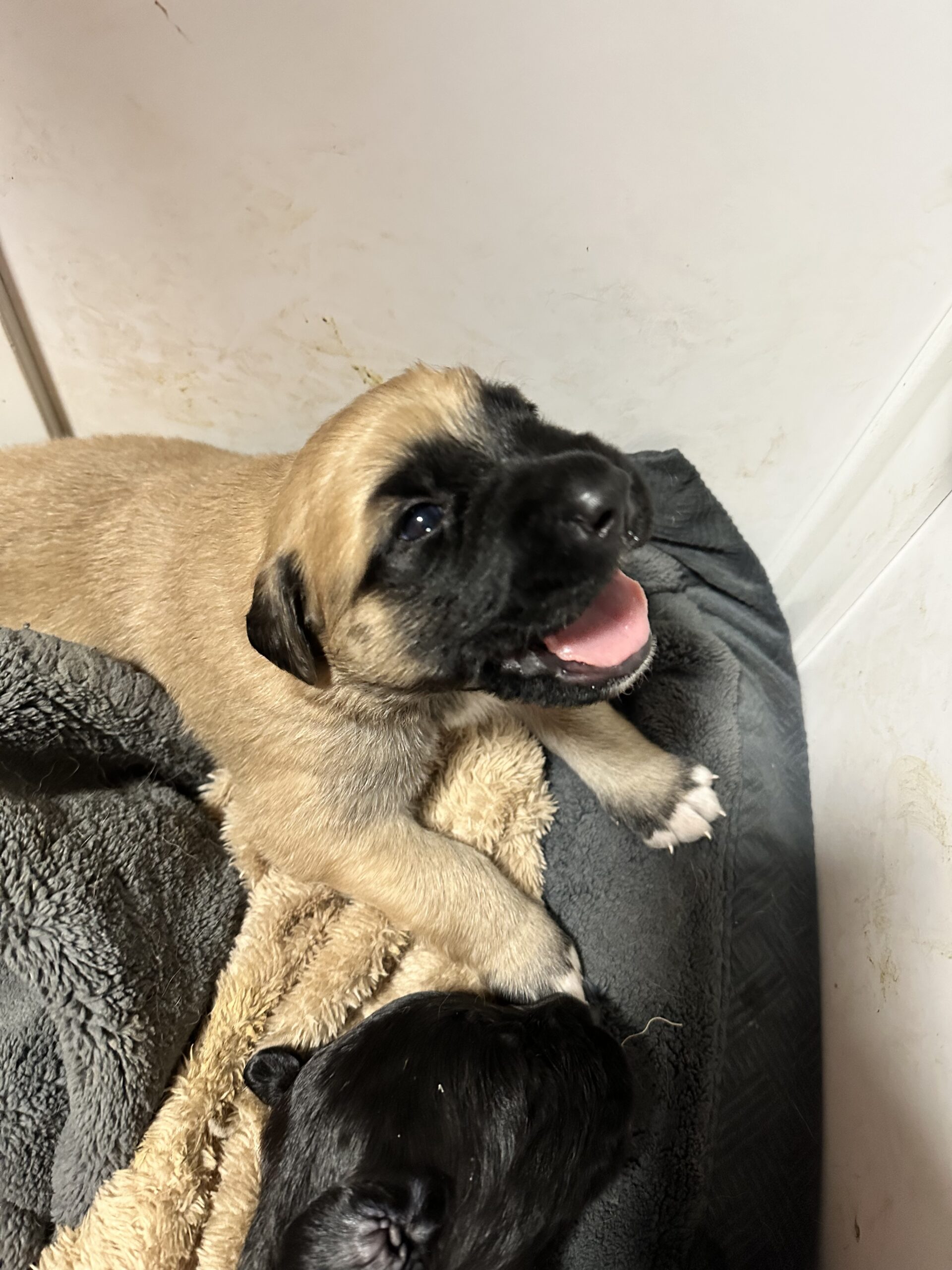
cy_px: 635
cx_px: 476
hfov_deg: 56.8
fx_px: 880
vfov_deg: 71.6
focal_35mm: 24
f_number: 1.78
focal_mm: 6.86
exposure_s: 1/40
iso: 640
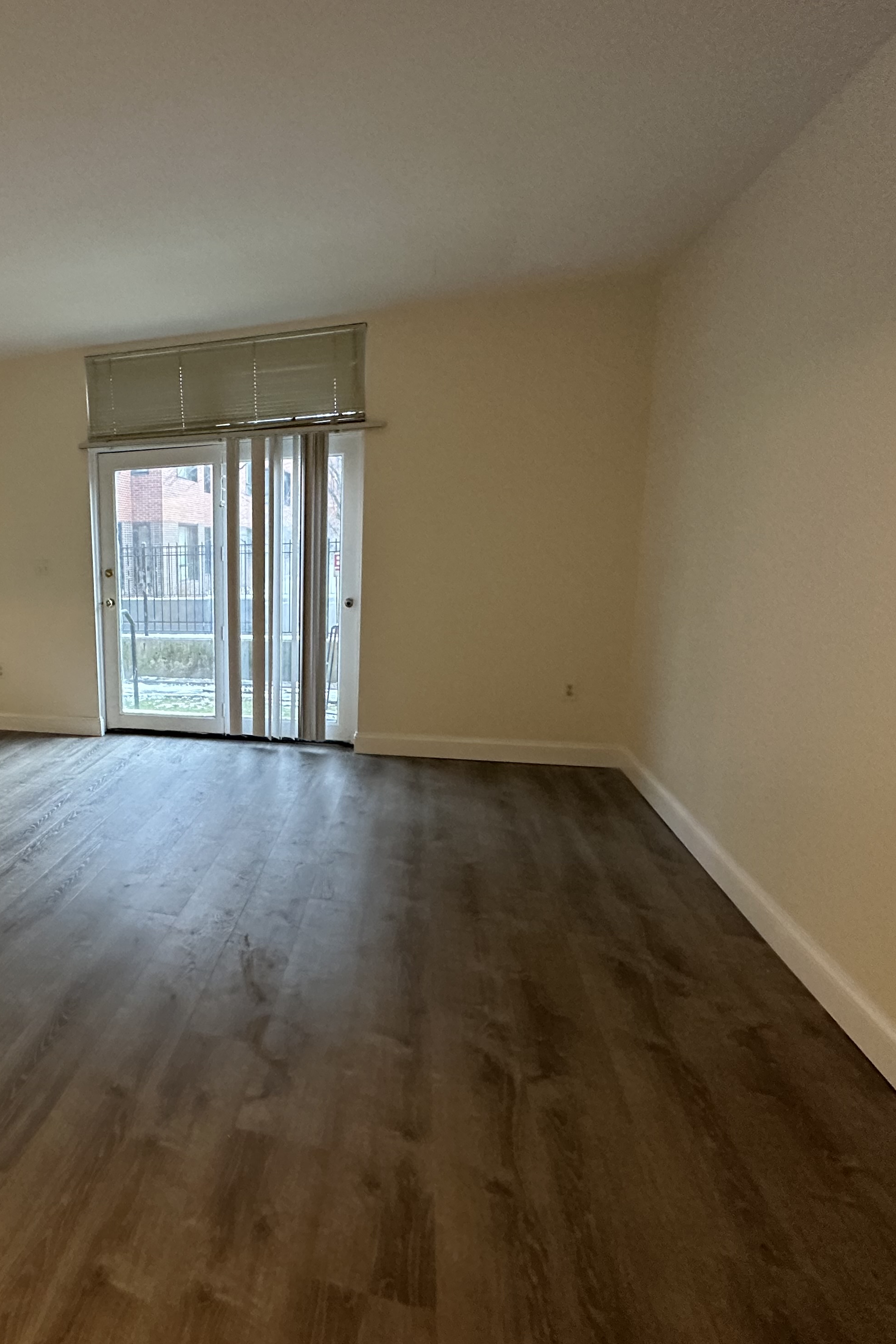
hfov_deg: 56.4
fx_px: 747
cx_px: 151
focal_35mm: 20
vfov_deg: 84.0
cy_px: 676
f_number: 2.2
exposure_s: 1/60
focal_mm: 2.22
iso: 500
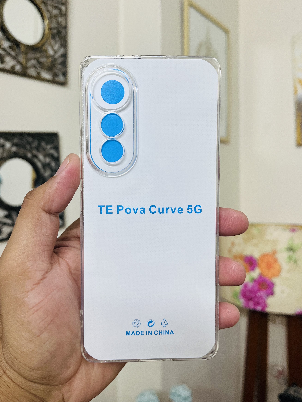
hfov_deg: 46.8
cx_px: 151
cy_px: 174
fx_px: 349
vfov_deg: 59.7
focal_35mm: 30
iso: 100
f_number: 1.6
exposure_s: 1/100
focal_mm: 5.1
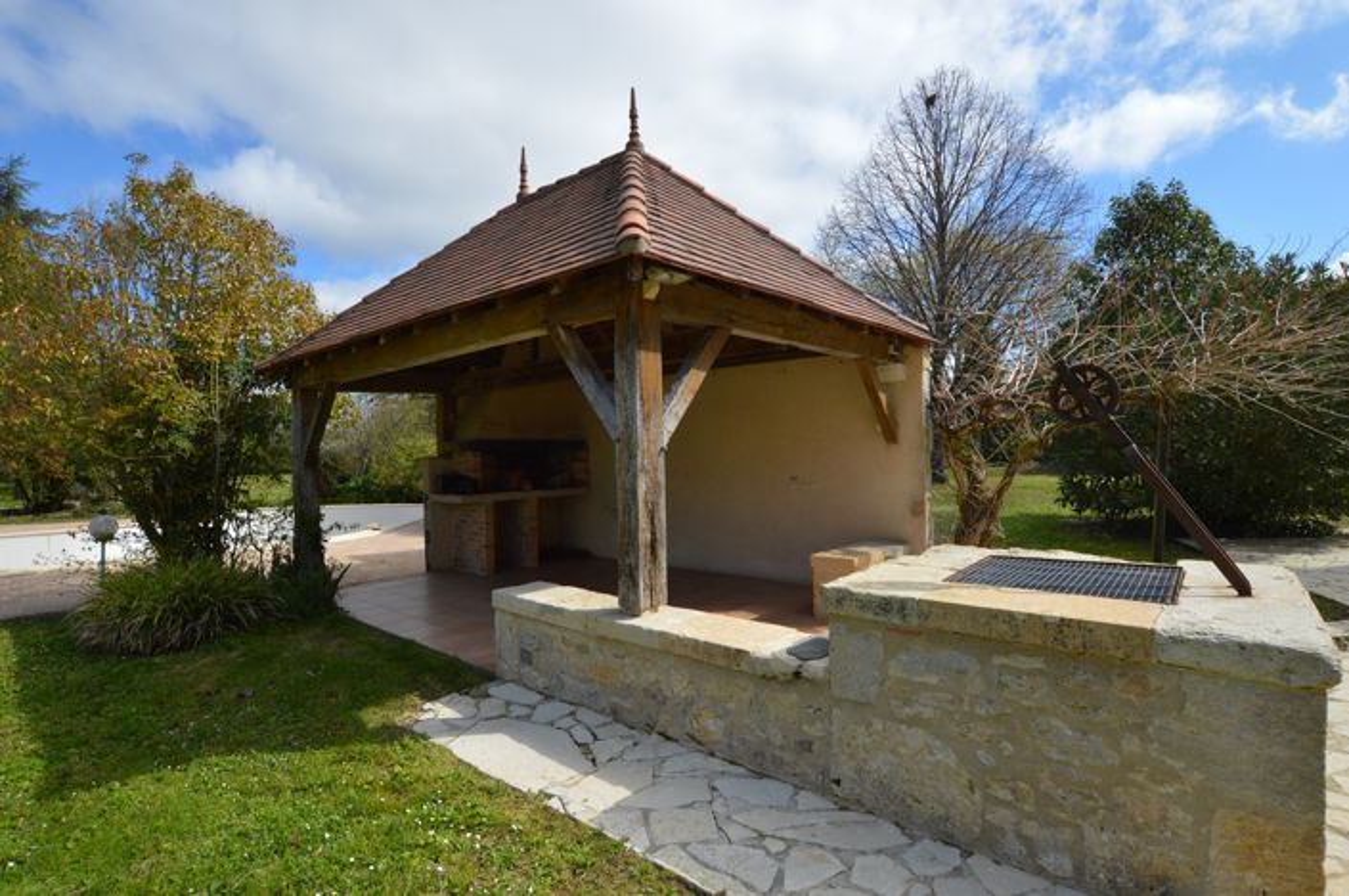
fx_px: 617
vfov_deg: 71.9
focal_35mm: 16
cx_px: 674
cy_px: 448
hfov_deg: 95.1
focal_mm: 11
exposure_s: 1/250
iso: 100
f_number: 8
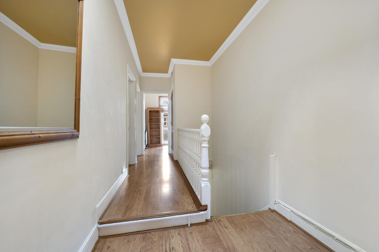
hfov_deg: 104.3
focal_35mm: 14
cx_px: 190
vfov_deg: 81.1
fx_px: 147
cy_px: 126
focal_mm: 14
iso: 200
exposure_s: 1/1.25
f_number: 16
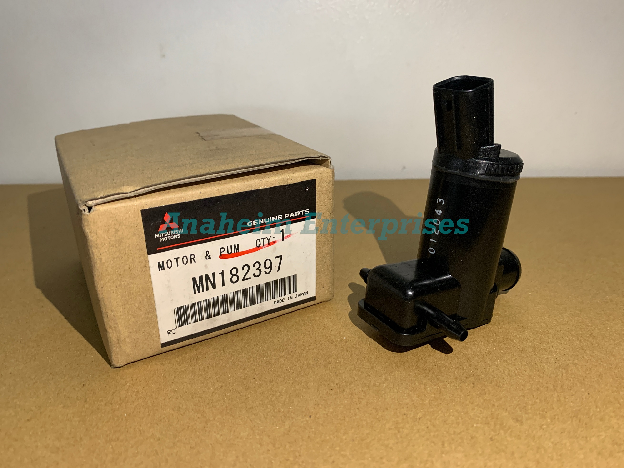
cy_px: 234
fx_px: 469
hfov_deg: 67.3
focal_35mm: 26
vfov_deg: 53.1
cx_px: 312
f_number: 1.8
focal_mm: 4.25
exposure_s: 1/39
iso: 400
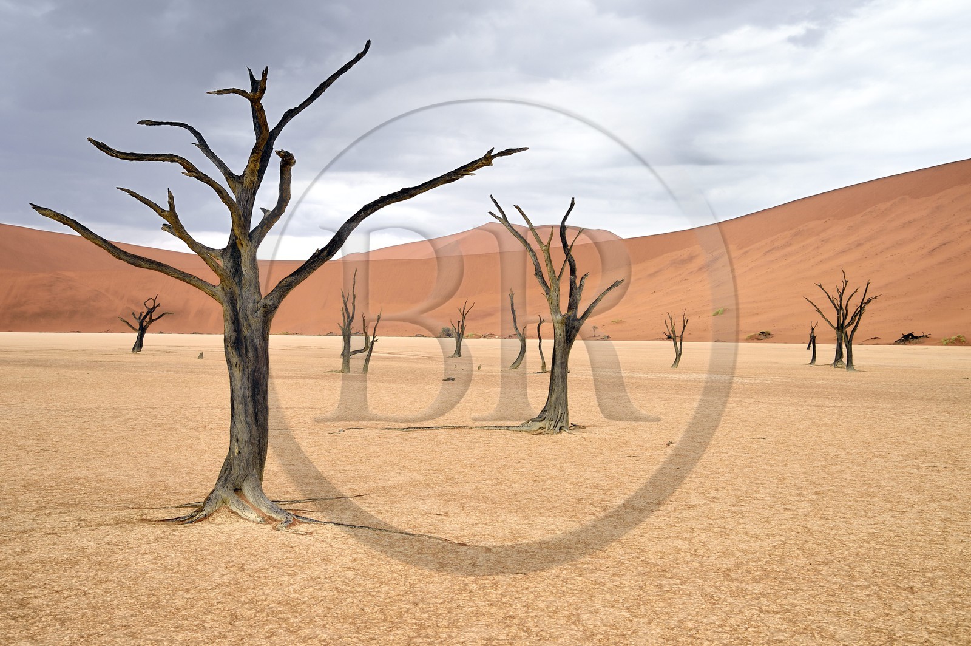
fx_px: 1078
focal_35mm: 40
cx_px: 486
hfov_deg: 48.5
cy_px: 323
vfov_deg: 33.3
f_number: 11
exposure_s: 1/80
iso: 100
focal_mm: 40
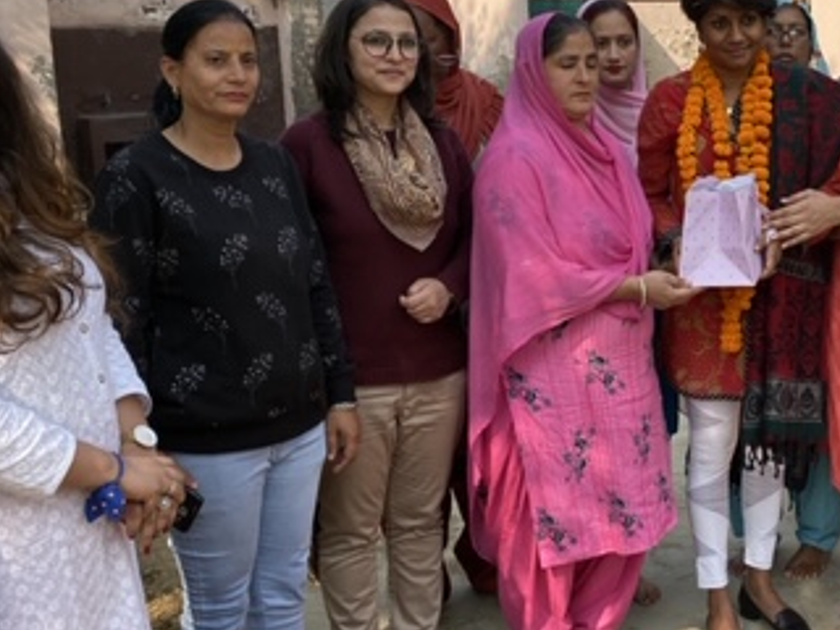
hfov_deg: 35.3
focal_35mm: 52
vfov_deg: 28.0
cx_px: 709
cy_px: 255
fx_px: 1262
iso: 32
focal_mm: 4.25
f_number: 1.8
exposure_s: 1/935
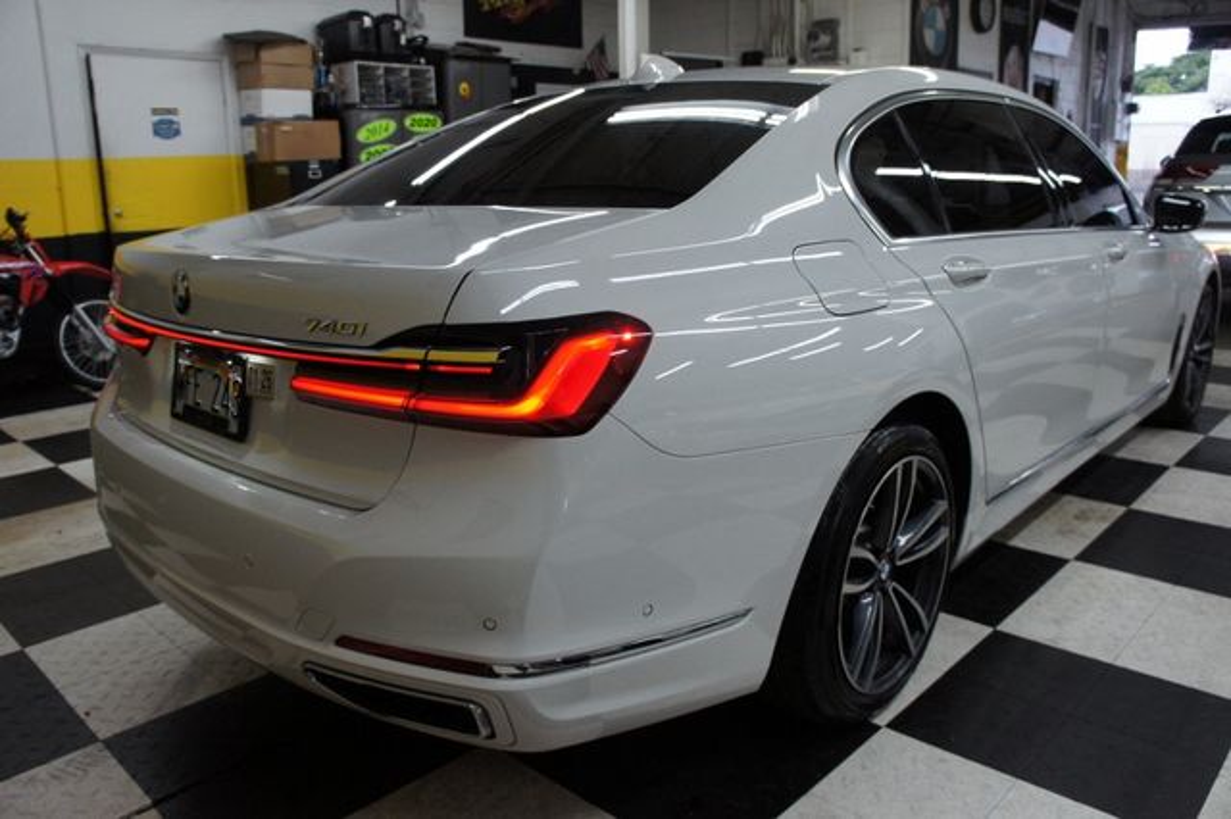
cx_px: 616
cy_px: 410
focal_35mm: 27
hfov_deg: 67.4
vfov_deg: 47.9
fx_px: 923
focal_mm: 18
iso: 1000
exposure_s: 1/200
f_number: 4
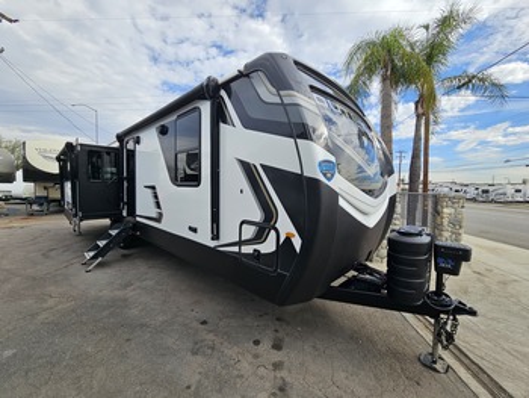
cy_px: 199
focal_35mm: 13
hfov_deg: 106.1
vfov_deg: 90.0
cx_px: 264
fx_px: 199
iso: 50
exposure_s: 1/1497
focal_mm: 2.2
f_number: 2.2
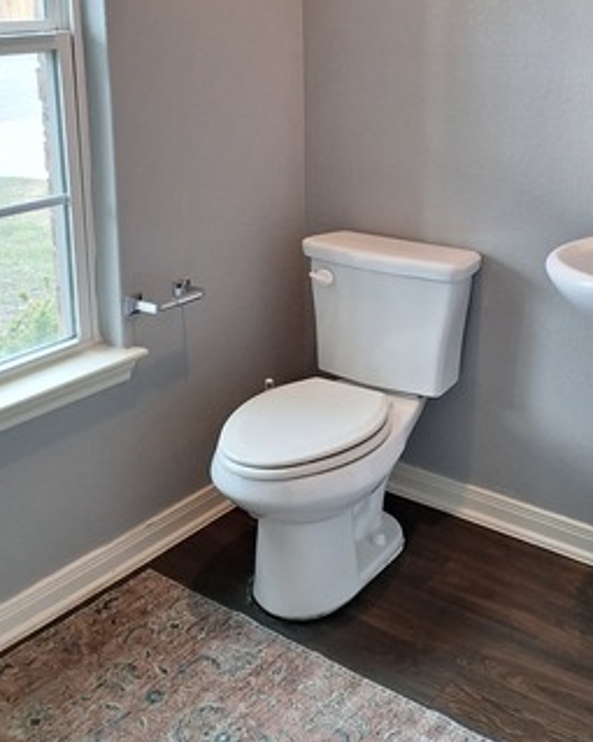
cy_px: 216
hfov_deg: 33.2
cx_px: 377
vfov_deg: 40.4
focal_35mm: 45
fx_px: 988
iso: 50
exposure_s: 1/60
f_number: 1.8
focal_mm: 5.54
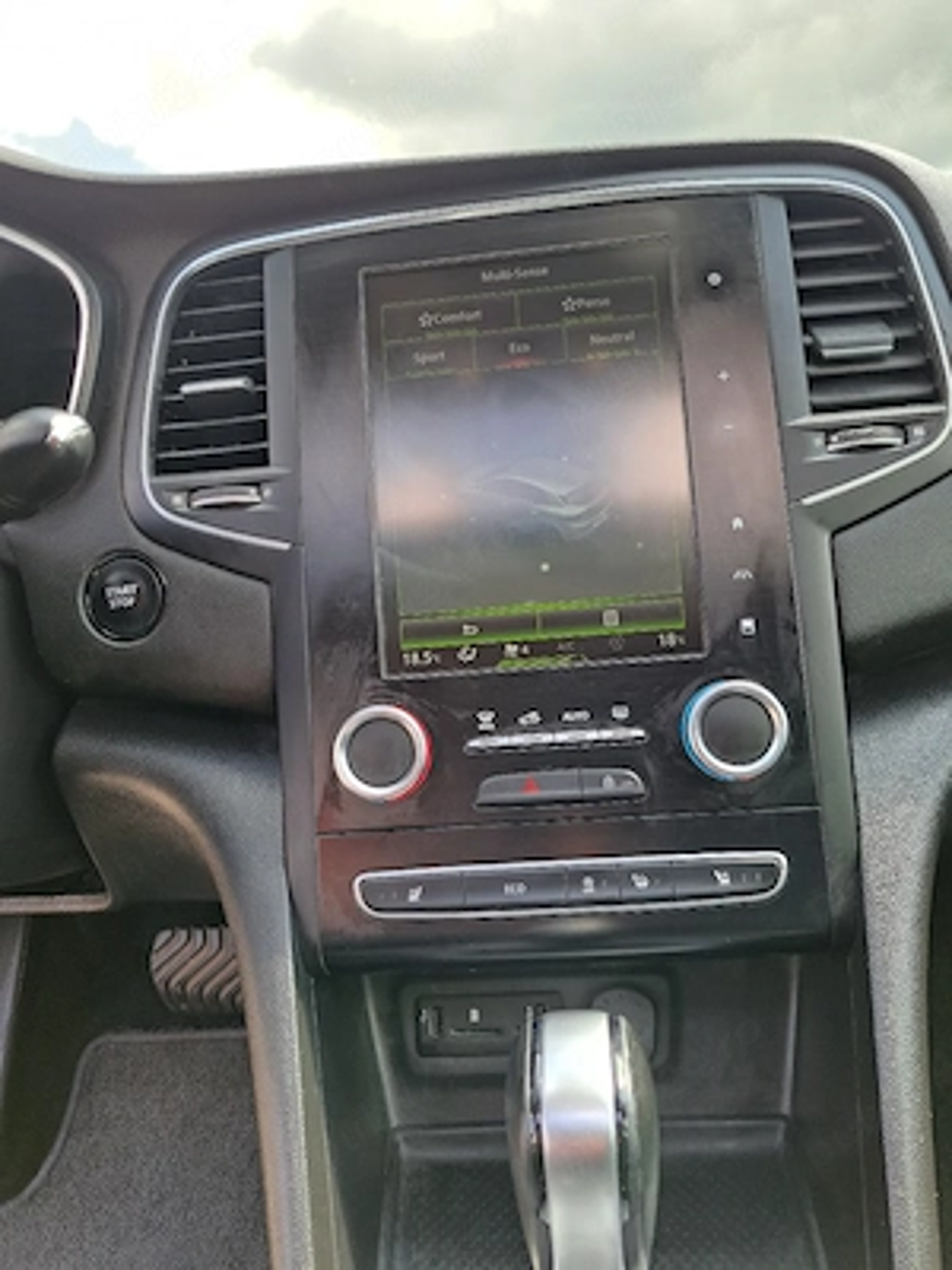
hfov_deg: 56.8
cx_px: 476
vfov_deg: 71.6
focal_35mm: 24
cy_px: 635
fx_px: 880
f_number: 1.8
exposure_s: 1/100
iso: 50
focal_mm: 5.23
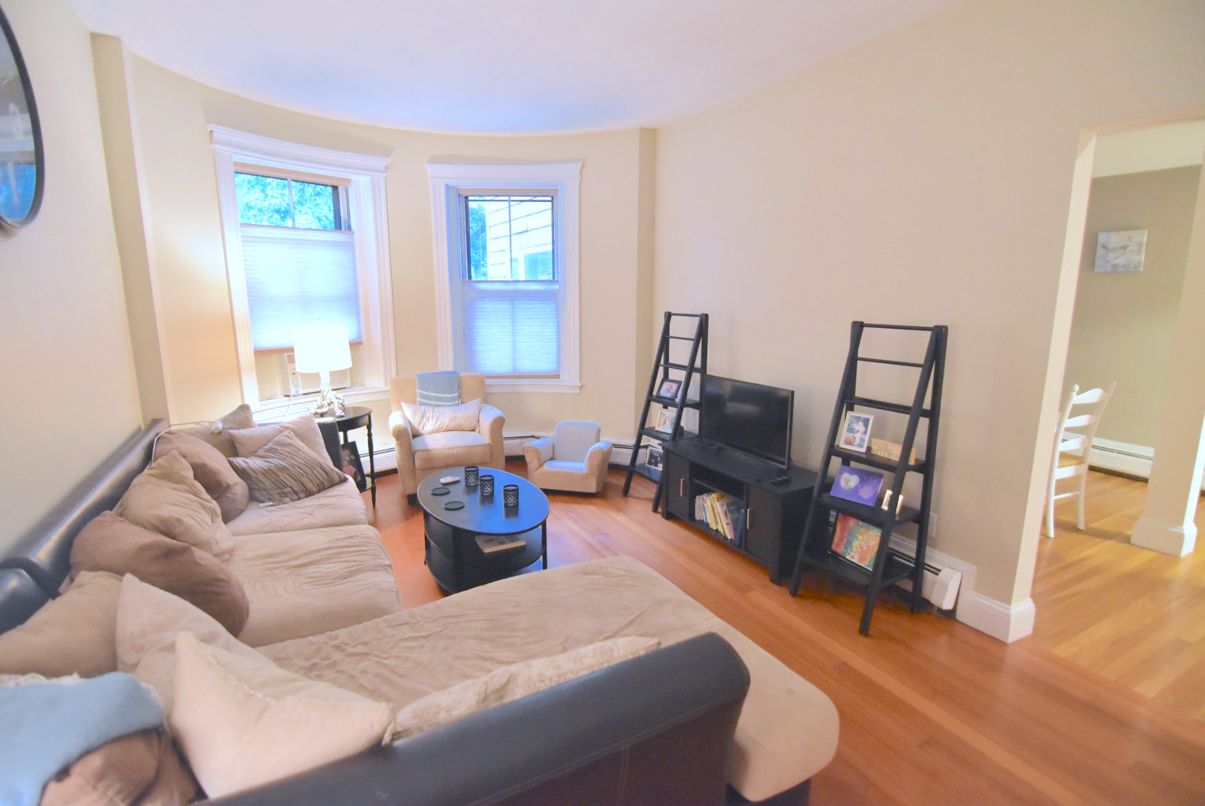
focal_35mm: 16
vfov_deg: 72.2
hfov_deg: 94.9
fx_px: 553
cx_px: 602
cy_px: 403
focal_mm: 11
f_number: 2.8
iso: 3600
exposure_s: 1/60
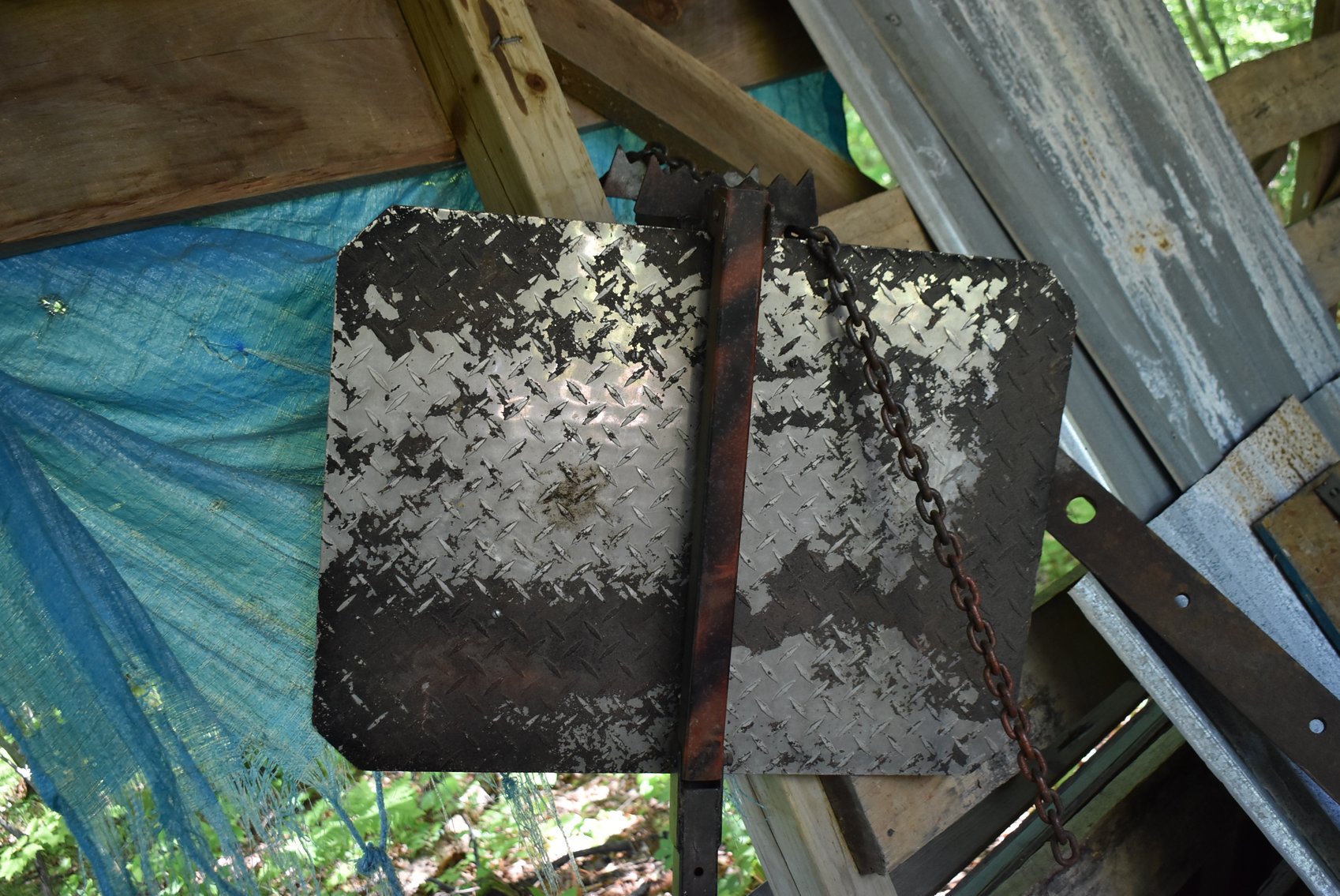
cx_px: 670
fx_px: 1509
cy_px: 448
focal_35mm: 40
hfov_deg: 47.9
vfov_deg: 33.1
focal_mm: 27
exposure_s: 1/160
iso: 800
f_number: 4
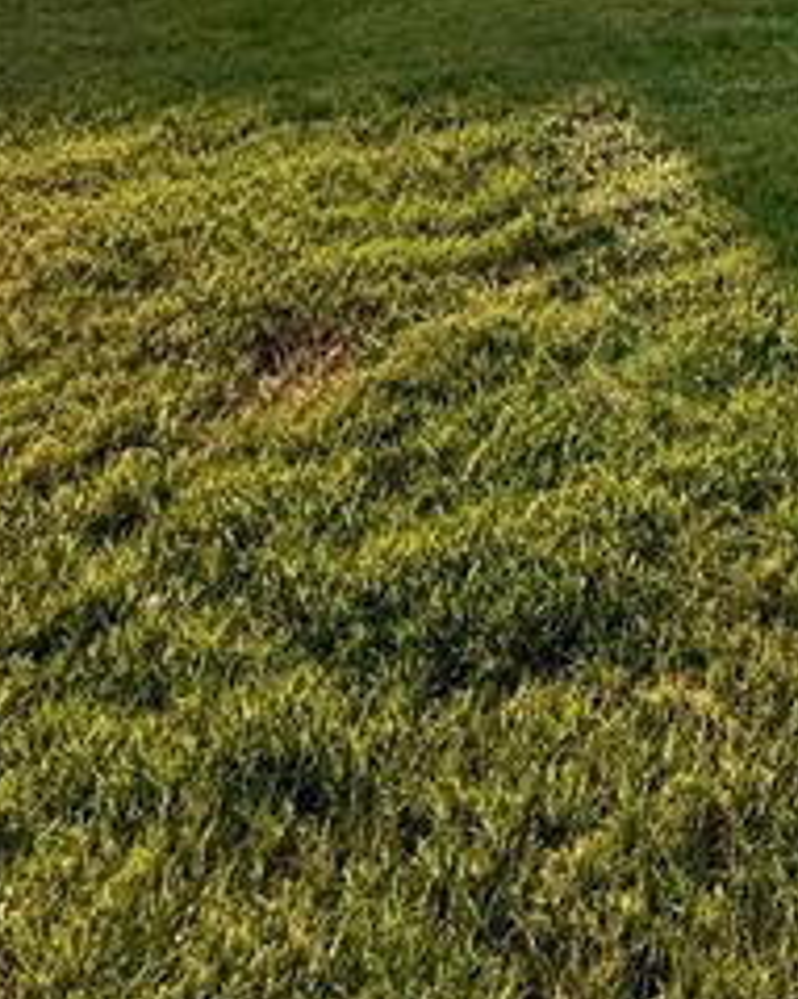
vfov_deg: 30.9
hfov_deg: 28.7
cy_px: -355
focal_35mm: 44
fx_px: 1300
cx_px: 1003
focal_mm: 2.22
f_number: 2.2
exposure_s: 1/2024
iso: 50
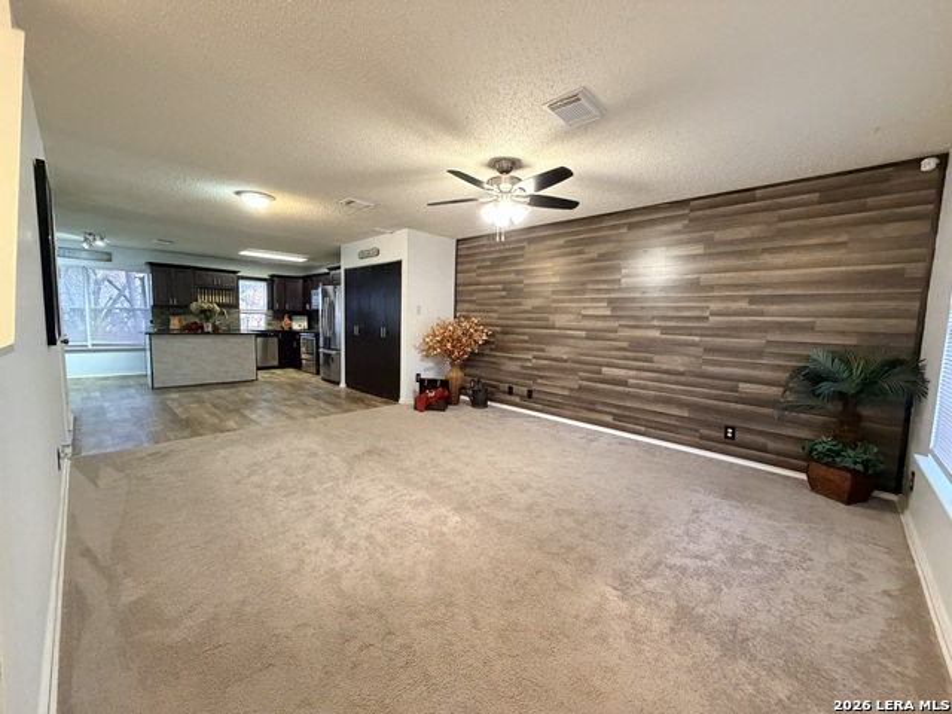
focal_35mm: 14
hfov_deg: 102.1
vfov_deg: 85.7
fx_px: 385
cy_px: 357
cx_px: 476
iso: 640
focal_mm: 2.22
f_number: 2.2
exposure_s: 1/60
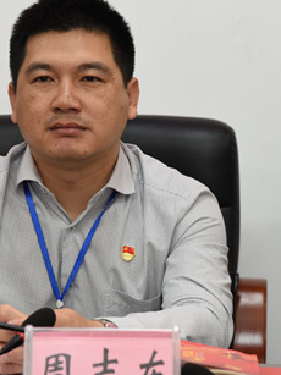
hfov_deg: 7.2
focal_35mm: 207
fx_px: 2242
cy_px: 179
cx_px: 84
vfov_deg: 9.6
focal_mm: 120
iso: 2000
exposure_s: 1/50
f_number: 6.3
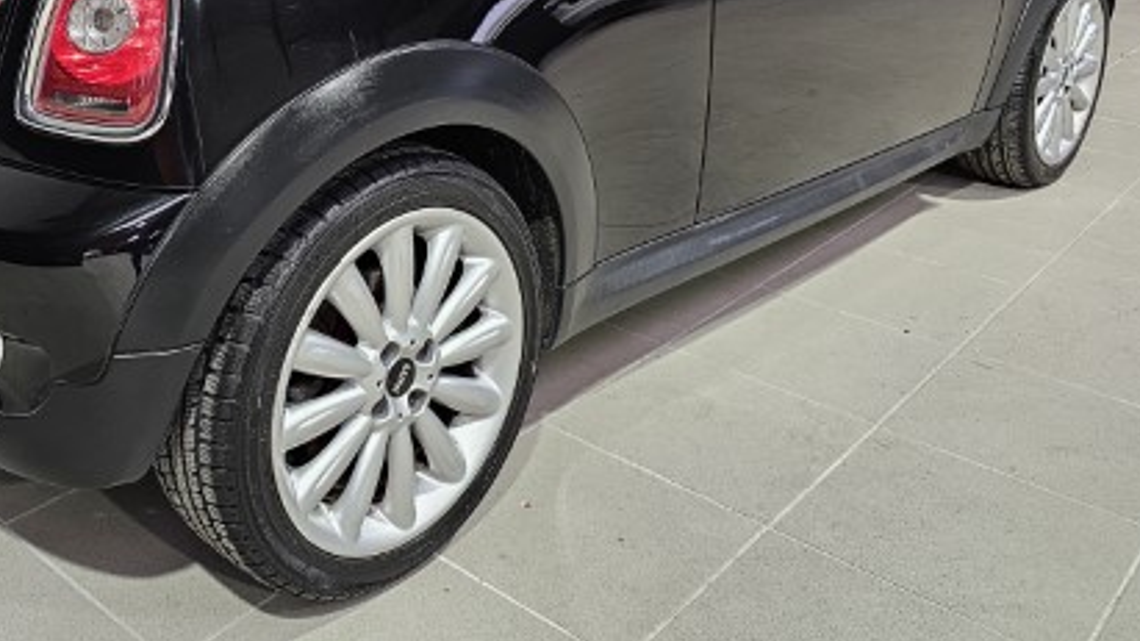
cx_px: 338
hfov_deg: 50.2
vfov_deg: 29.2
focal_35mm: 39
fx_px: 1179
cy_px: 67
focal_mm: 6.3
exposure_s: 1/100
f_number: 1.7
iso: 160
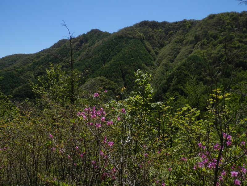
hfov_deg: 65.3
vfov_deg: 51.4
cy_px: 93
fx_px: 193
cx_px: 124
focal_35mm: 27
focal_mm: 5
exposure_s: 1/200
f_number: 9
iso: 80
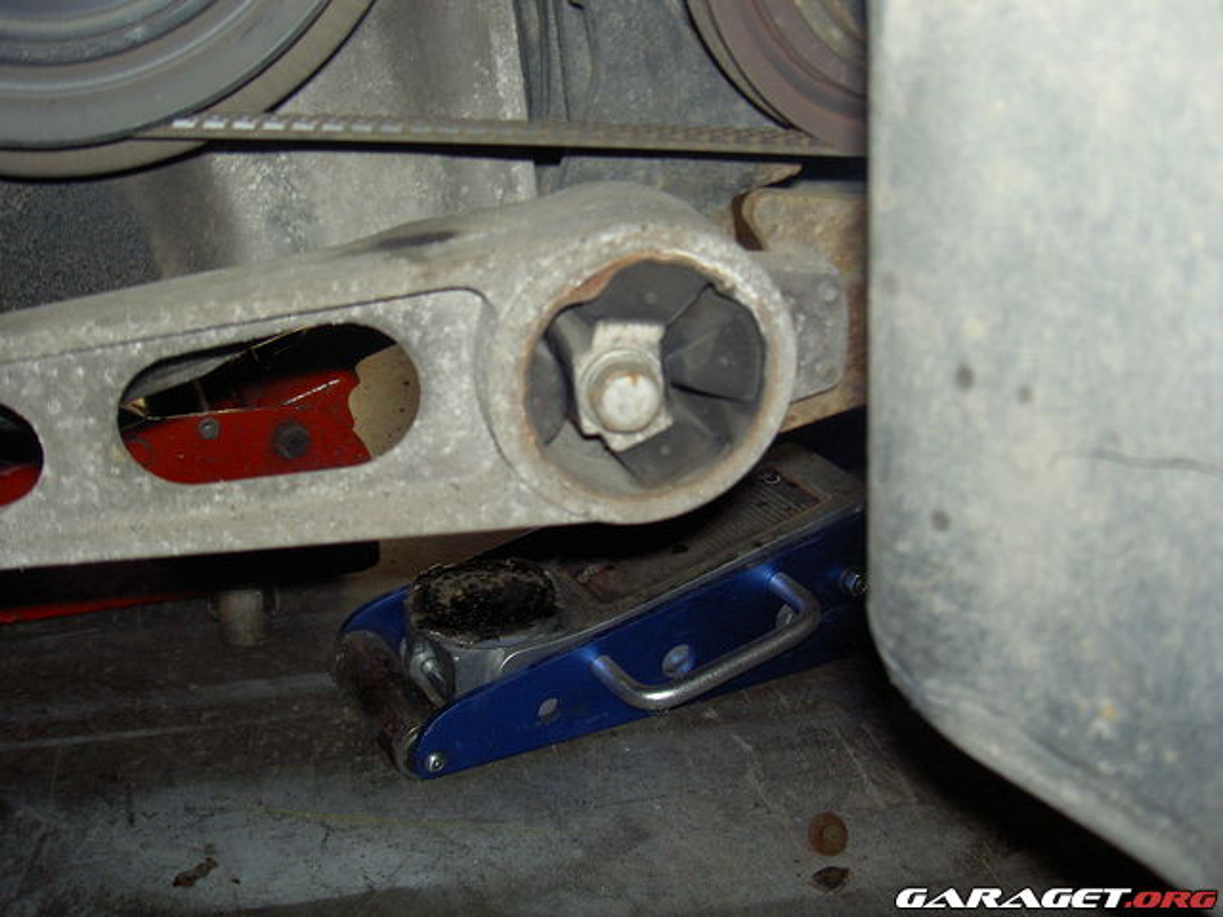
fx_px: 1378
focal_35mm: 39
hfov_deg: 47.9
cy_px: 458
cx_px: 612
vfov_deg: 36.8
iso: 200
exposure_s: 1/125
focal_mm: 8
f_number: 2.8
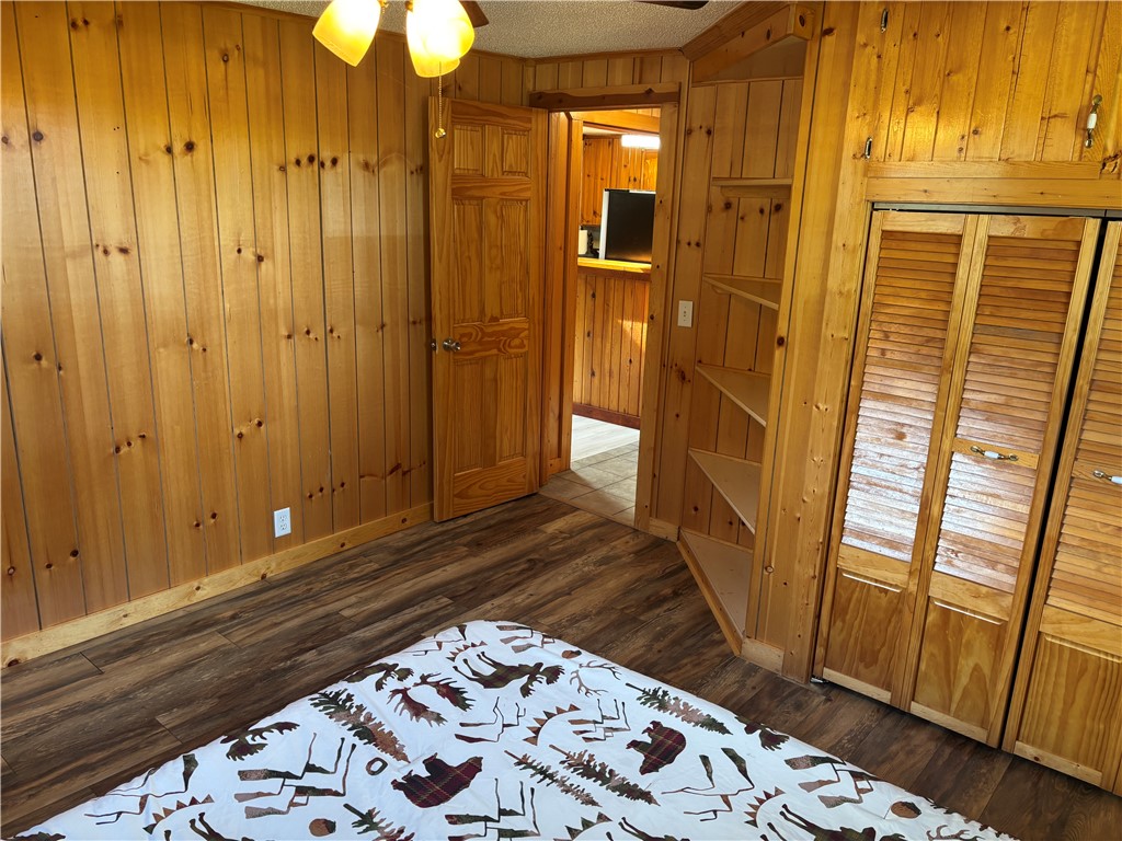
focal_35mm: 26
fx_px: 843
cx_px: 561
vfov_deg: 53.1
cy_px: 420
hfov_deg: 67.3
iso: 160
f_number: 1.6
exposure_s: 1/60
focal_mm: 5.96
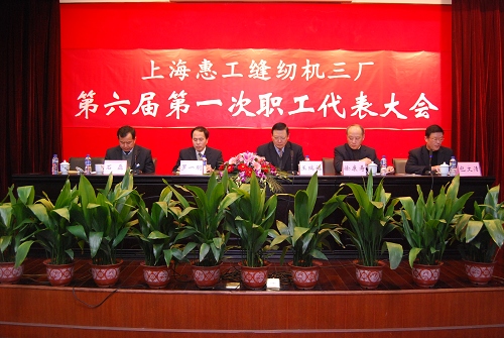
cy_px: 169
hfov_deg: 57.2
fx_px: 463
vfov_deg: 40.1
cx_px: 252
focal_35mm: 33
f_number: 4
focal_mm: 22
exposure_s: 1/60
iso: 900
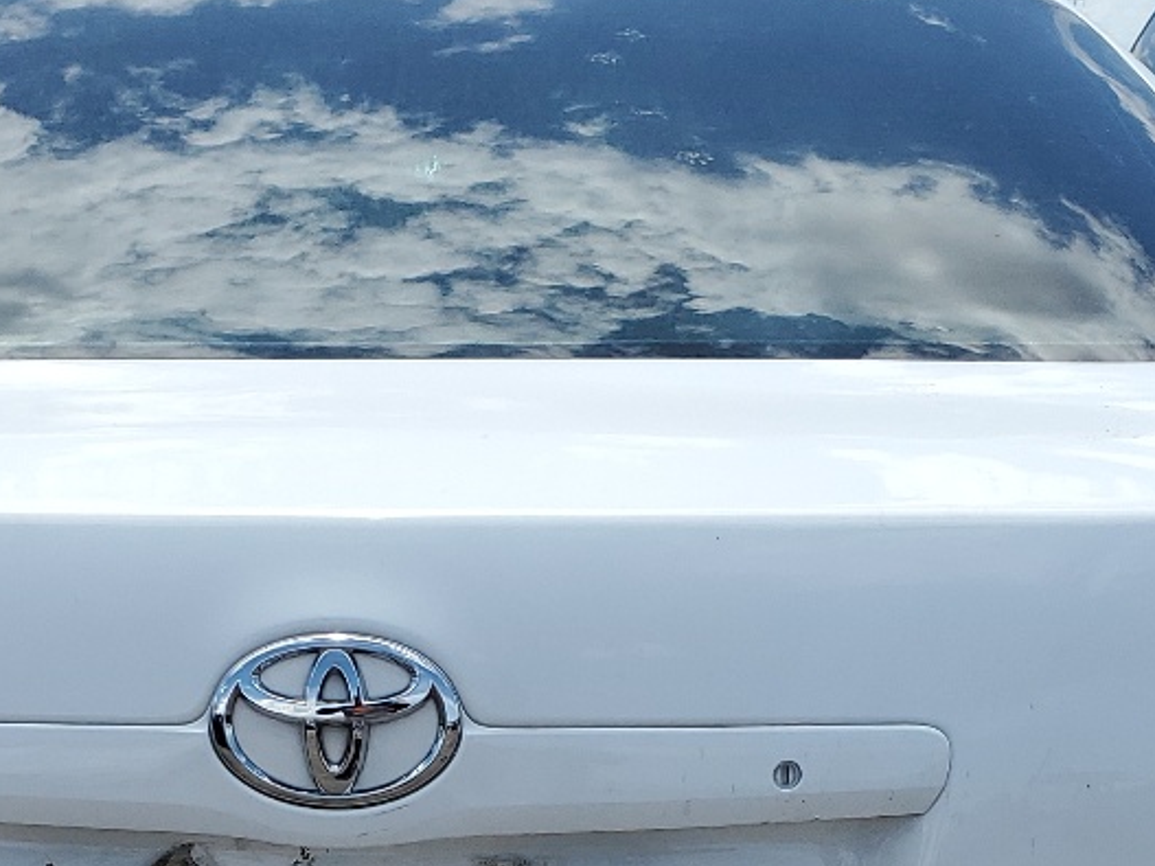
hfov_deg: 24.7
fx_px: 2635
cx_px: 432
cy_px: 941
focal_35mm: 79
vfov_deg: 18.0
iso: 50
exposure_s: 1/3333
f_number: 1.5
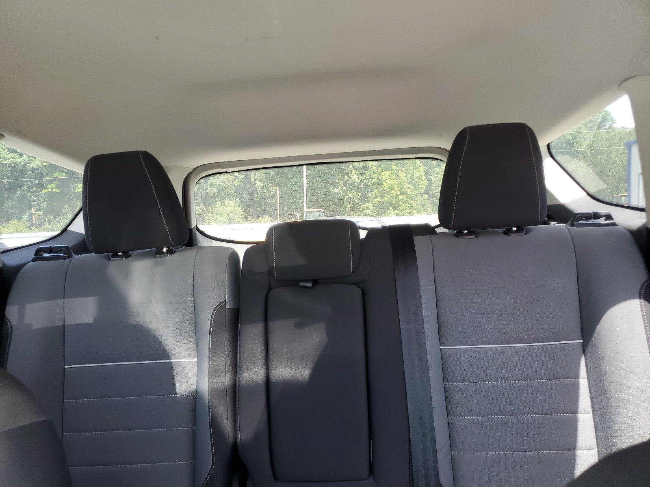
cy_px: 244
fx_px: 488
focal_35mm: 26
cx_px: 325
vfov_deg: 53.1
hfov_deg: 67.3
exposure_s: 1/120
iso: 86
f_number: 1.5
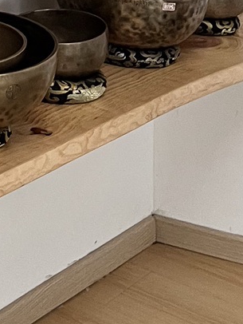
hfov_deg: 10.2
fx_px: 1197
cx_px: -317
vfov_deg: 13.8
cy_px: -244
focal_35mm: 128
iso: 80
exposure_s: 1/50
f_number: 1.6
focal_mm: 5.1
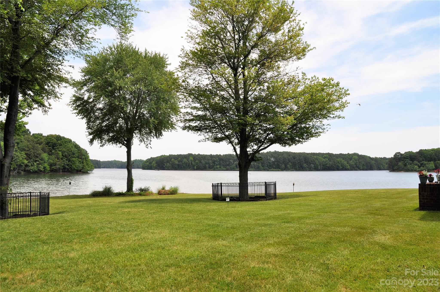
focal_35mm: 27
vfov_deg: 47.8
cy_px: 146
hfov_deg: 67.4
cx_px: 220
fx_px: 330
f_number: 10
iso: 200
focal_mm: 18
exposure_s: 1/400
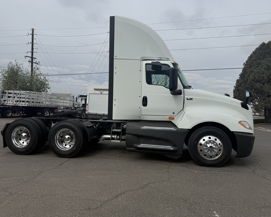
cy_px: 103
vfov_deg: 51.5
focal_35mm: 28
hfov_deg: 62.2
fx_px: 225
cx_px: 128
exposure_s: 1/8130
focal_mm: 6.76
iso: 80
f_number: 1.78
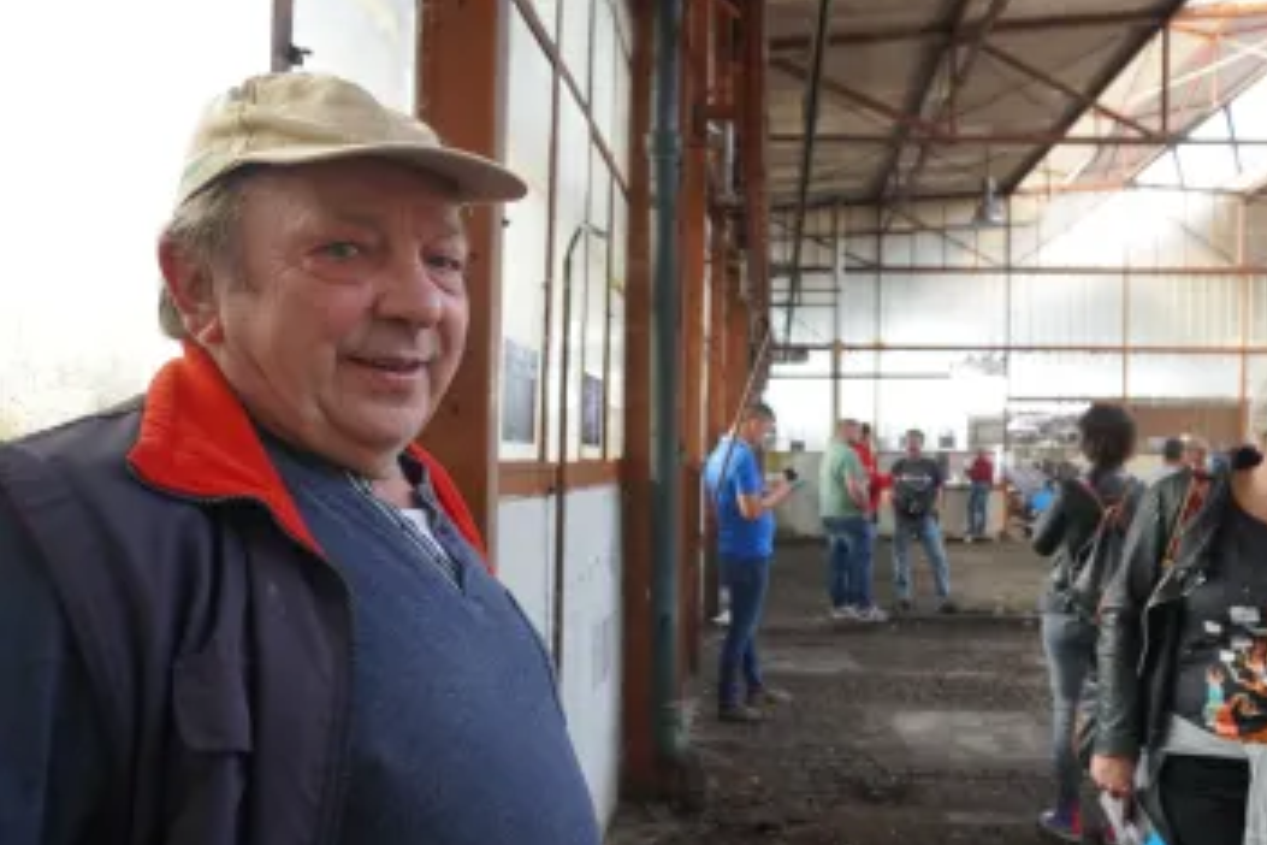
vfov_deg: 46.3
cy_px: 482
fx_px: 985
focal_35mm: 28
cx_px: 736
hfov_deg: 65.1
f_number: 4
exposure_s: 1/160
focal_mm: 16
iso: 2500
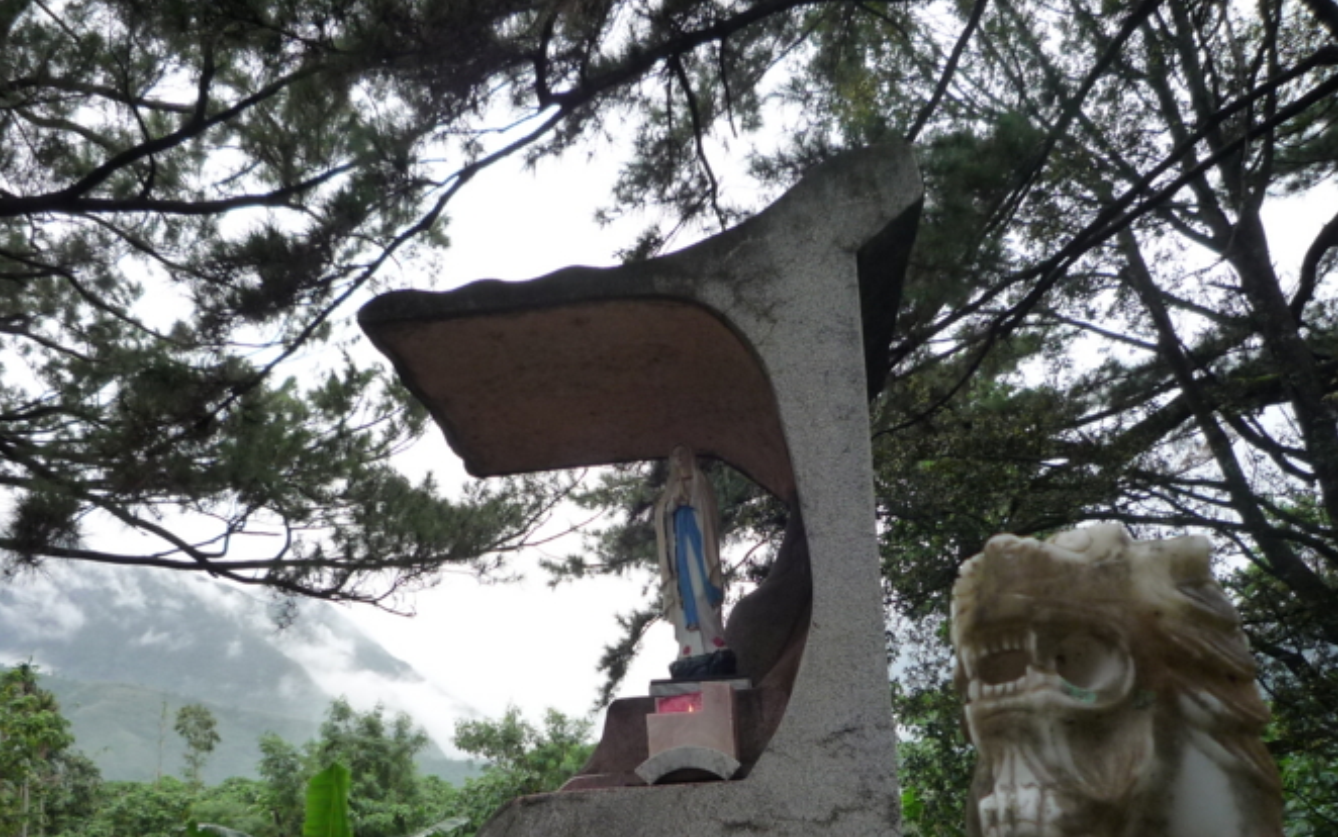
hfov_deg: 59.5
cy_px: 582
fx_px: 1167
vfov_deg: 38.8
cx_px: 590
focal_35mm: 32
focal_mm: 4.4
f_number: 2.8
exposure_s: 1/400
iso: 160
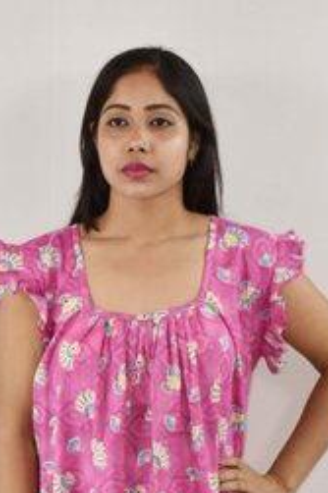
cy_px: 532
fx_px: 2094
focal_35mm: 153
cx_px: 135
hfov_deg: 9.0
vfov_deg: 13.2
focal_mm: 40
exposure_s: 1/125
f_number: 5.6
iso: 500
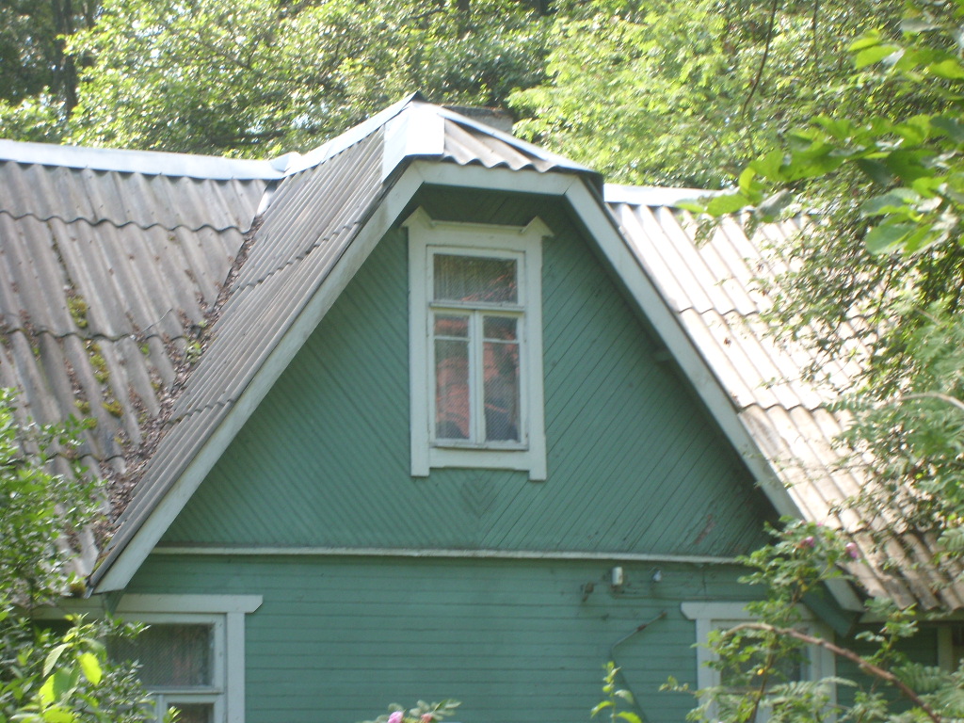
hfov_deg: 18.7
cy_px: 362
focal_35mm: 105
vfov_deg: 14.1
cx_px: 482
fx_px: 2924
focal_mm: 17.4
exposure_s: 1/60
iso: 50
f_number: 4.9
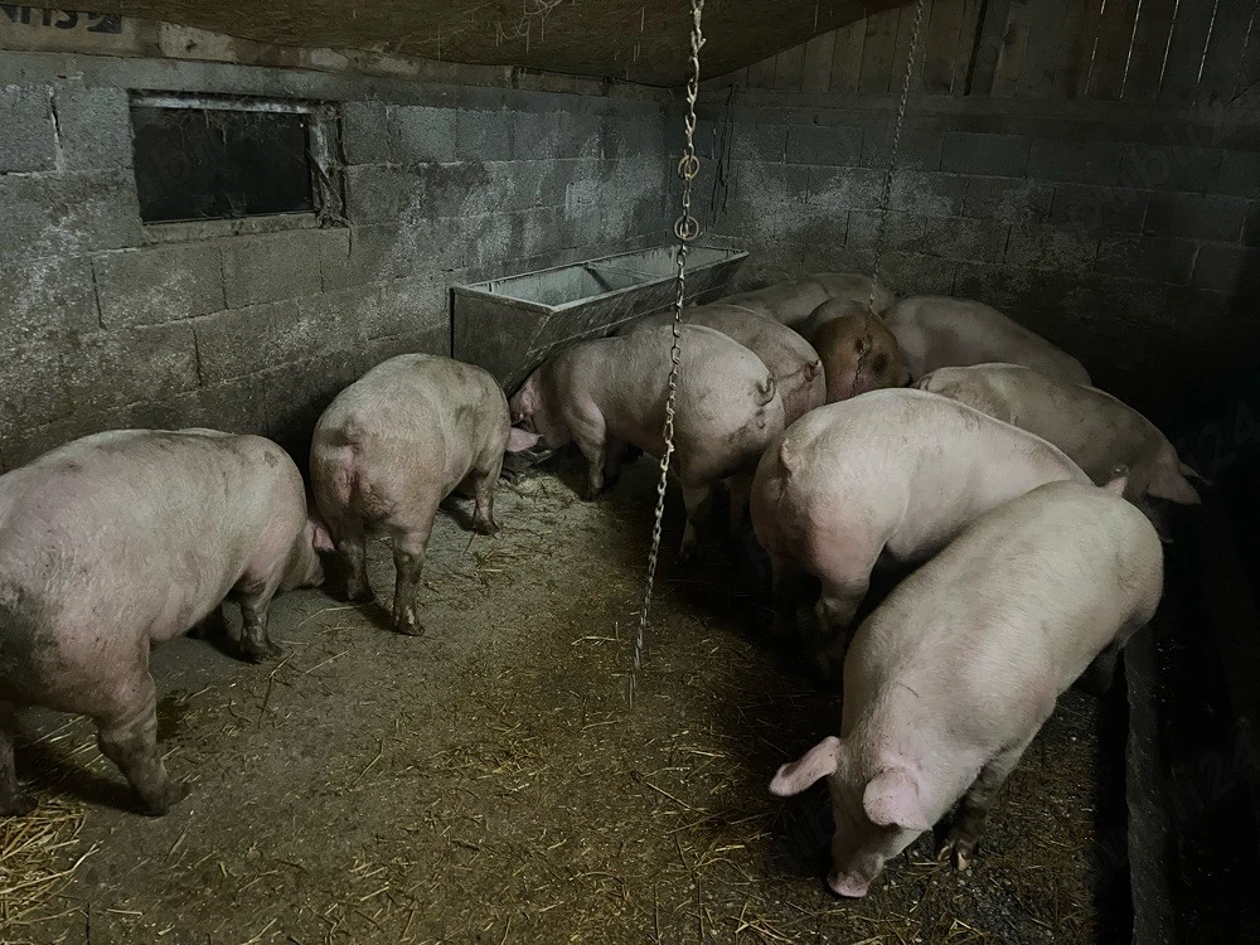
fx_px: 946
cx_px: 630
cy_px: 472
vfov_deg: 53.1
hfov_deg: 67.3
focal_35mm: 26
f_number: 1.6
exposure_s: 1/30
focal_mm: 5.1
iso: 1000
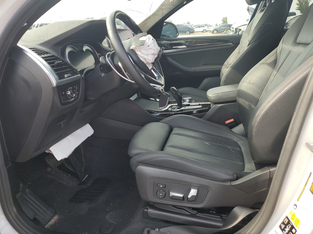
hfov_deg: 67.3
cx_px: 156
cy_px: 117
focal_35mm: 26
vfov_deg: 53.1
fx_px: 235
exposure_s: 1/263
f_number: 1.5
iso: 50
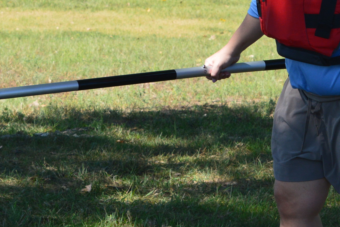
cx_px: 165
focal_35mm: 210
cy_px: -4
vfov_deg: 6.5
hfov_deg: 9.8
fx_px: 1986
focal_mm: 55
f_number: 10
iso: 400
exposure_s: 1/320
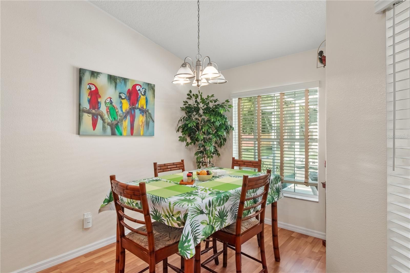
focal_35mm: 20
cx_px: 205
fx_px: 222
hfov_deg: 85.4
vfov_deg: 63.2
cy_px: 136
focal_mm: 13
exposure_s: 1/4
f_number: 9
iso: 250
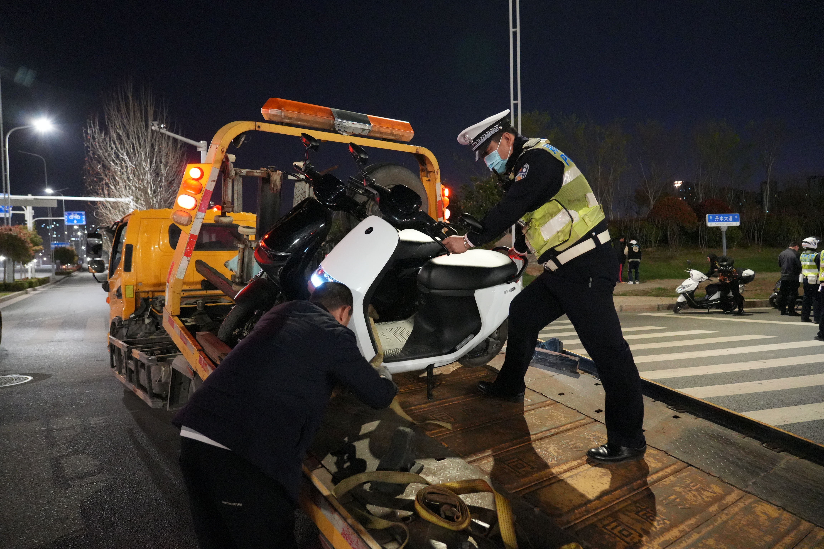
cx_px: 412
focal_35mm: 24
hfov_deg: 73.7
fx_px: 549
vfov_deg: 53.1
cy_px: 274
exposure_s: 1/30
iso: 12800
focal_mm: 24
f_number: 4
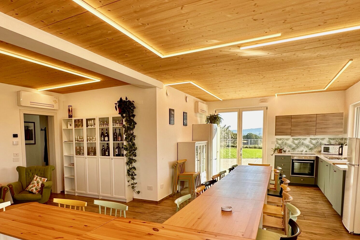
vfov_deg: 50.4
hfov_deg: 70.6
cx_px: 139
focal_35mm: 25
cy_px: 159
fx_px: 250
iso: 40
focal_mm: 2.22
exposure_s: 1/274
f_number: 2.2
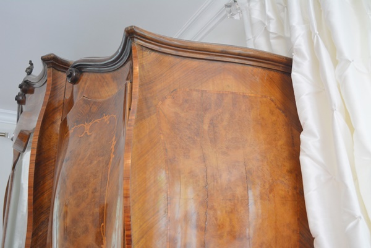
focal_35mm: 36
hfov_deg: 53.1
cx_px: 186
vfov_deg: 36.9
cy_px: 124
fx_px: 371
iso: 720
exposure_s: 1/60
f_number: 4
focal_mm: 24
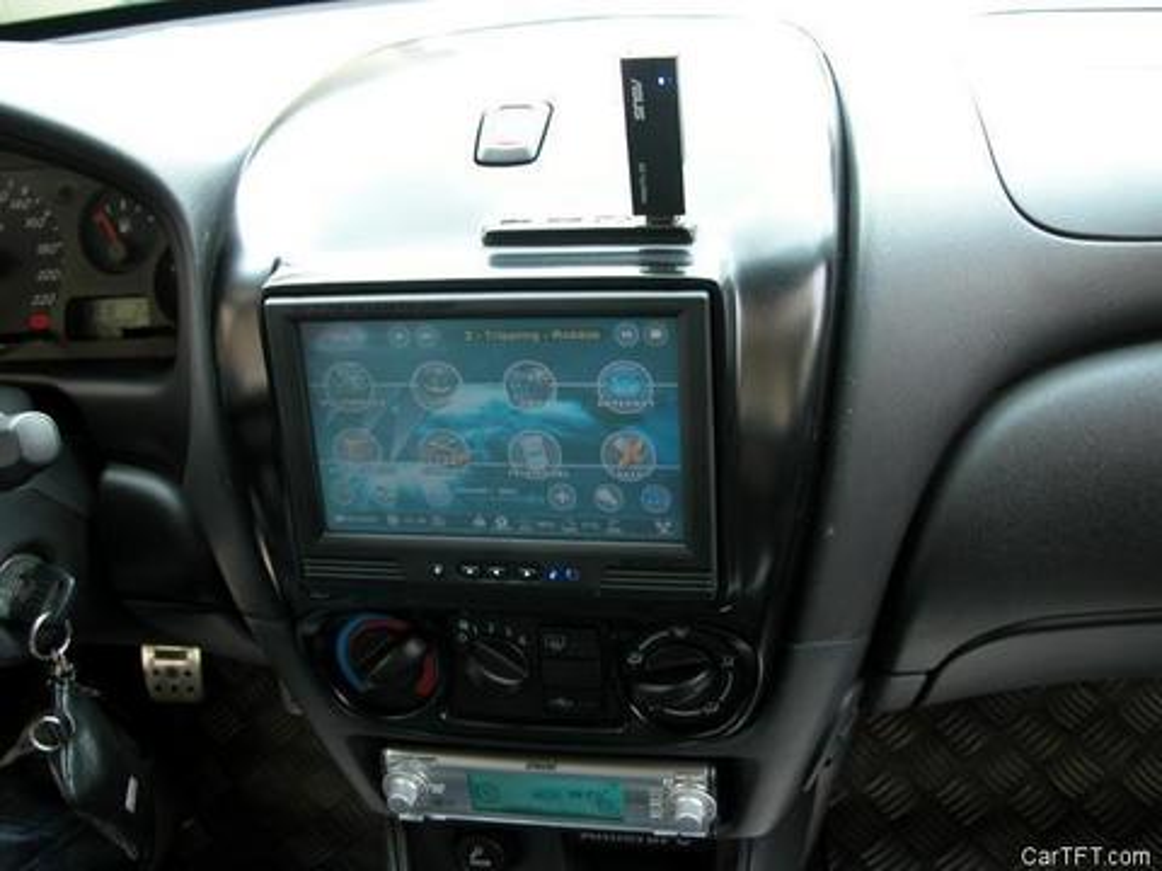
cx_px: 581
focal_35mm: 35
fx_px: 1175
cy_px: 436
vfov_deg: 40.7
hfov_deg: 52.6
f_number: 2.8
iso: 100
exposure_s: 1/52.1
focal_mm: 9
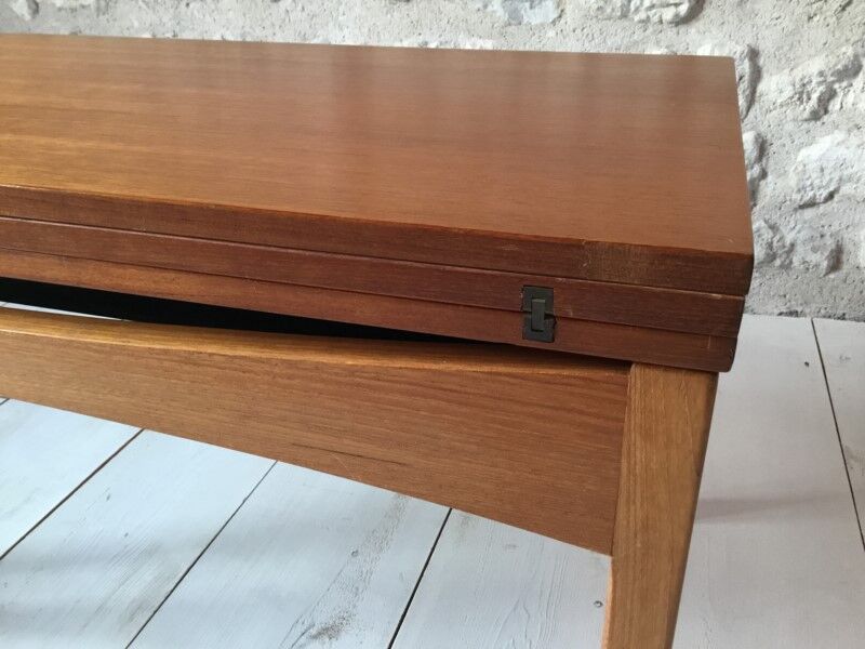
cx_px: 432
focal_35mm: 31
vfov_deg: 45.4
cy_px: 324
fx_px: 775
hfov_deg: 58.4
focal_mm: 3.3
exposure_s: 1/33
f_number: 2.4
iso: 160
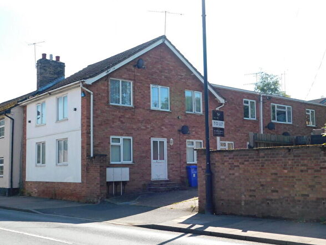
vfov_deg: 33.6
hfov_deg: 43.8
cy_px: 132
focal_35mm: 43
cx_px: 167
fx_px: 405
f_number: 3.5
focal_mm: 6.3
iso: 125
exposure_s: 1/640
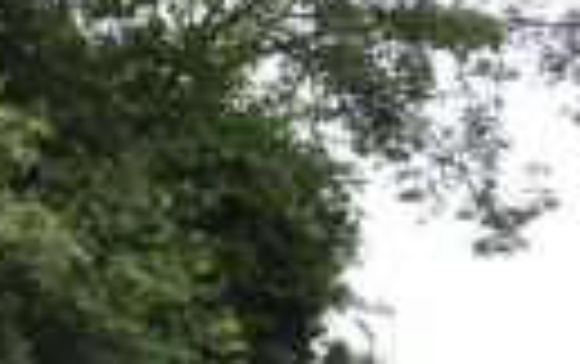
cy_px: 647
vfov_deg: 12.5
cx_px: -418
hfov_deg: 17.9
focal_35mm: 96
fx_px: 1519
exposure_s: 1/200
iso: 200
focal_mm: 18
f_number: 8
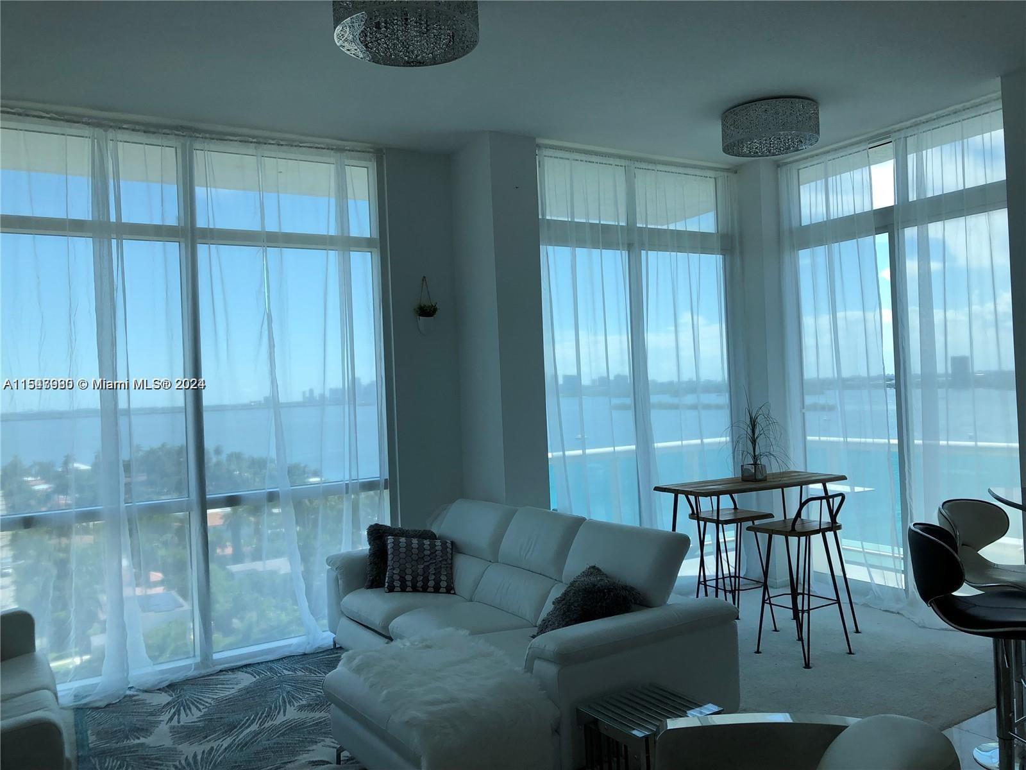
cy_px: 385
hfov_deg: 63.4
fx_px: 830
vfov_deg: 49.7
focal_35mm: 28
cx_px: 513
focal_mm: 3.99
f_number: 1.8
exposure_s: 1/952
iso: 20
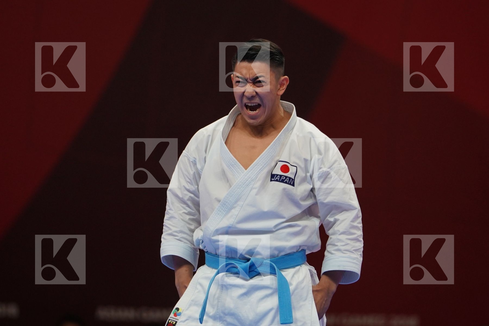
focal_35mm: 420
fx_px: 5705
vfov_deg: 3.3
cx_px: 244
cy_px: 163
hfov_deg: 4.9
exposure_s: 1/500
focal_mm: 280
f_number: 4
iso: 1000
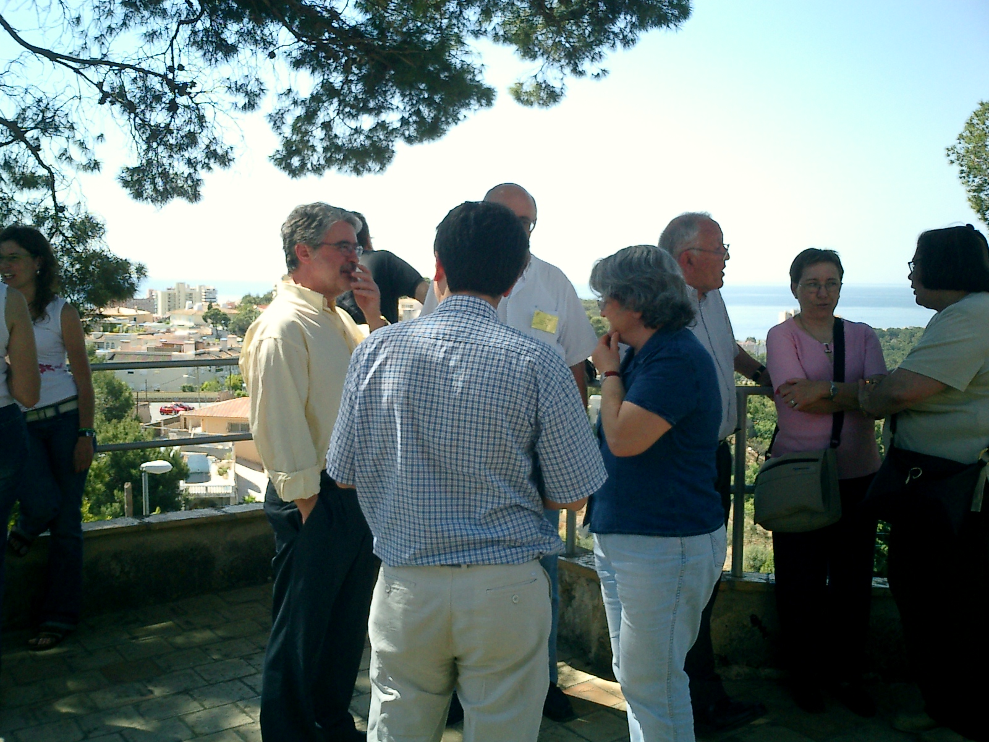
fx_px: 1029
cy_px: 371
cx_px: 494
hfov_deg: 51.4
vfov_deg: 39.7
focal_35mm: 36
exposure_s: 1/500
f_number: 3.2
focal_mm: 7.5
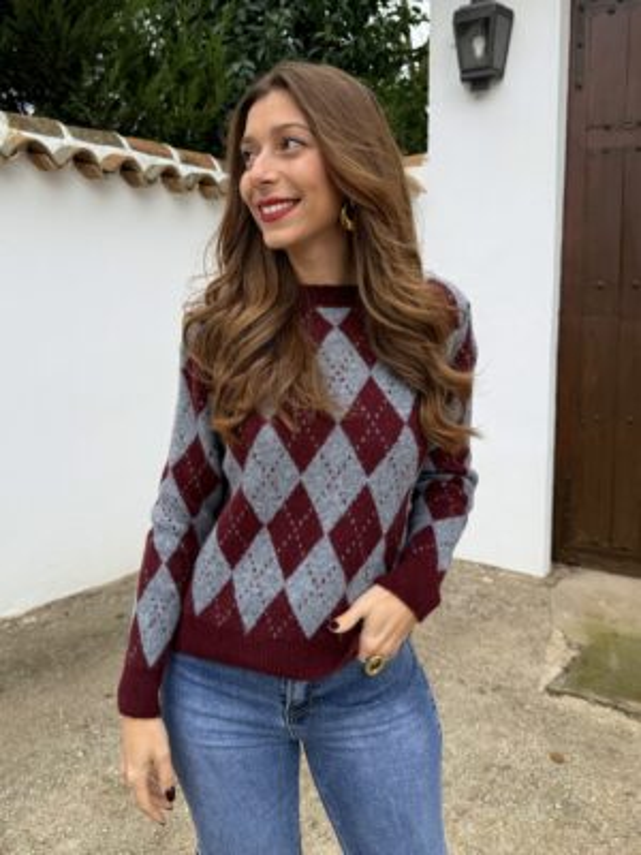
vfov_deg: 71.6
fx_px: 593
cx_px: 320
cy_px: 428
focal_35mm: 24
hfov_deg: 56.8
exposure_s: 1/643
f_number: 1.78
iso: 80
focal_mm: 6.76
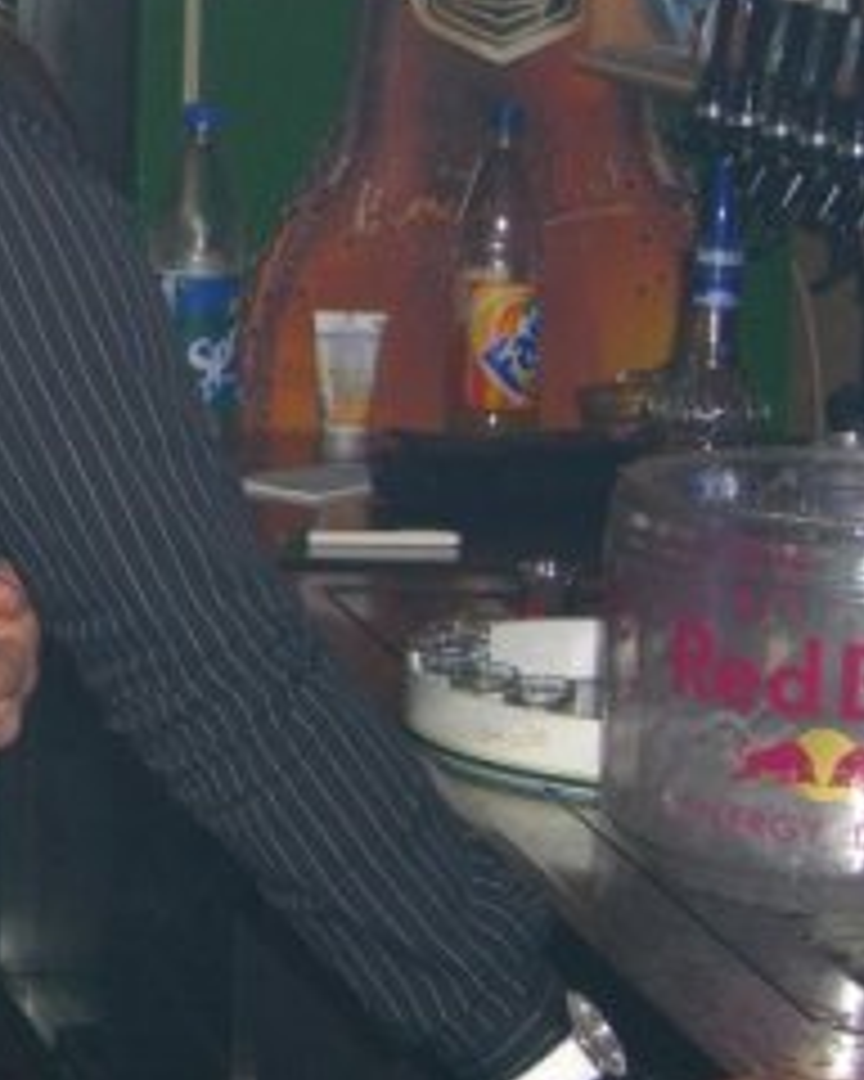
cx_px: -482
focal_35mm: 139
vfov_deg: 13.7
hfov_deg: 10.7
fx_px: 4443
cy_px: 86
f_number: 3.6
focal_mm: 11.8
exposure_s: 1/60
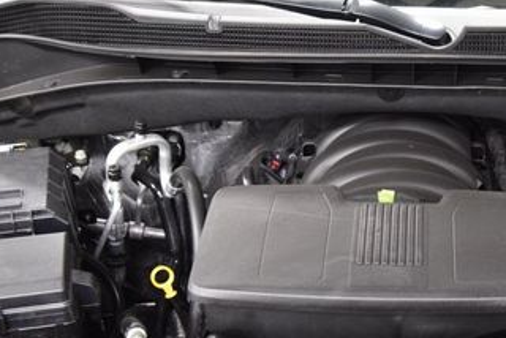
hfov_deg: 27.5
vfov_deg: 18.9
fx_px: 1013
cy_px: 246
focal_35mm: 72
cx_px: 405
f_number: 4
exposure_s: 1/15
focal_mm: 24
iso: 1600
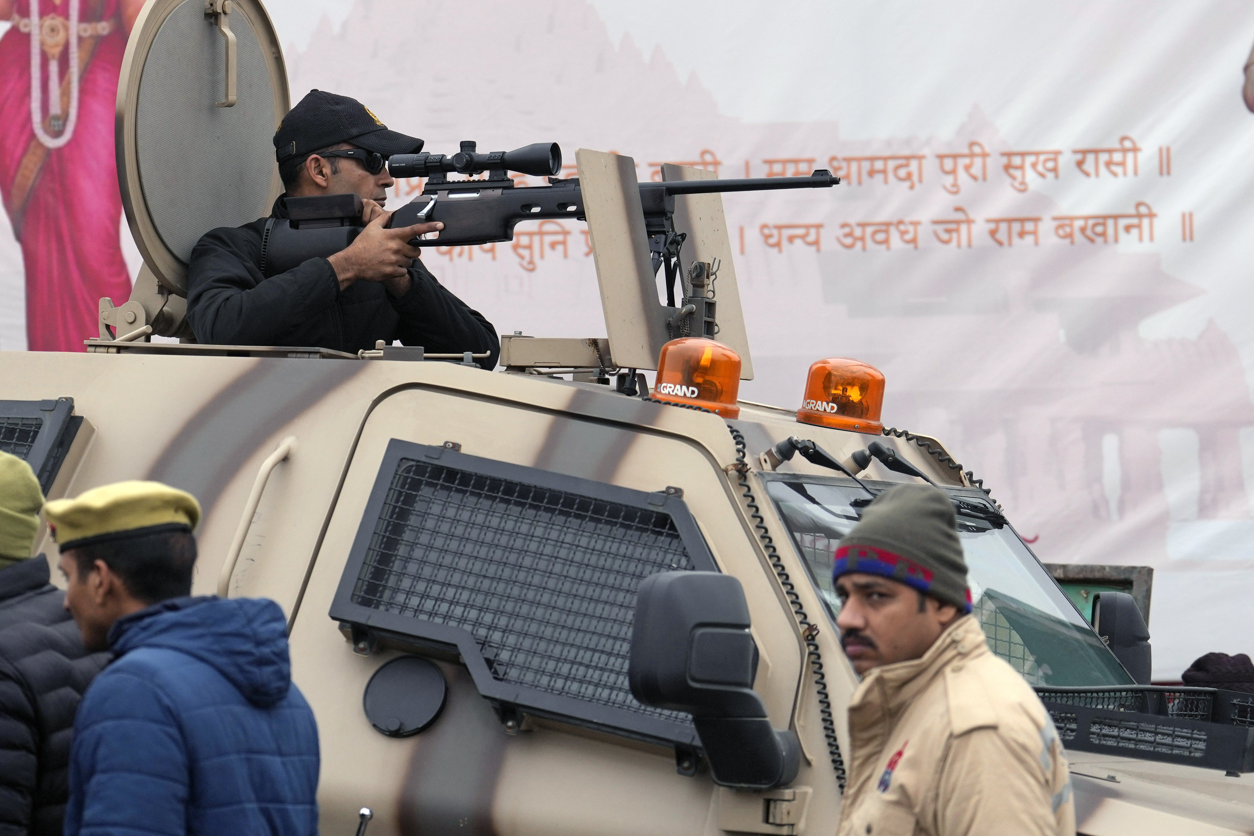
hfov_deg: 12.8
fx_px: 5573
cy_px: 262
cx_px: 509
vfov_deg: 8.6
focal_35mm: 160
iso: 320
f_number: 2.8
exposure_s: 1/1250
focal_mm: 95
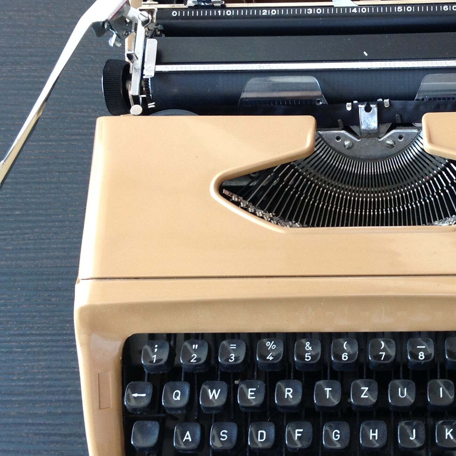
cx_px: 367
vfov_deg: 28.2
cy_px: 243
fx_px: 909
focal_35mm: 61
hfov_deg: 27.6
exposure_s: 1/15
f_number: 2.4
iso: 50
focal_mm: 4.28
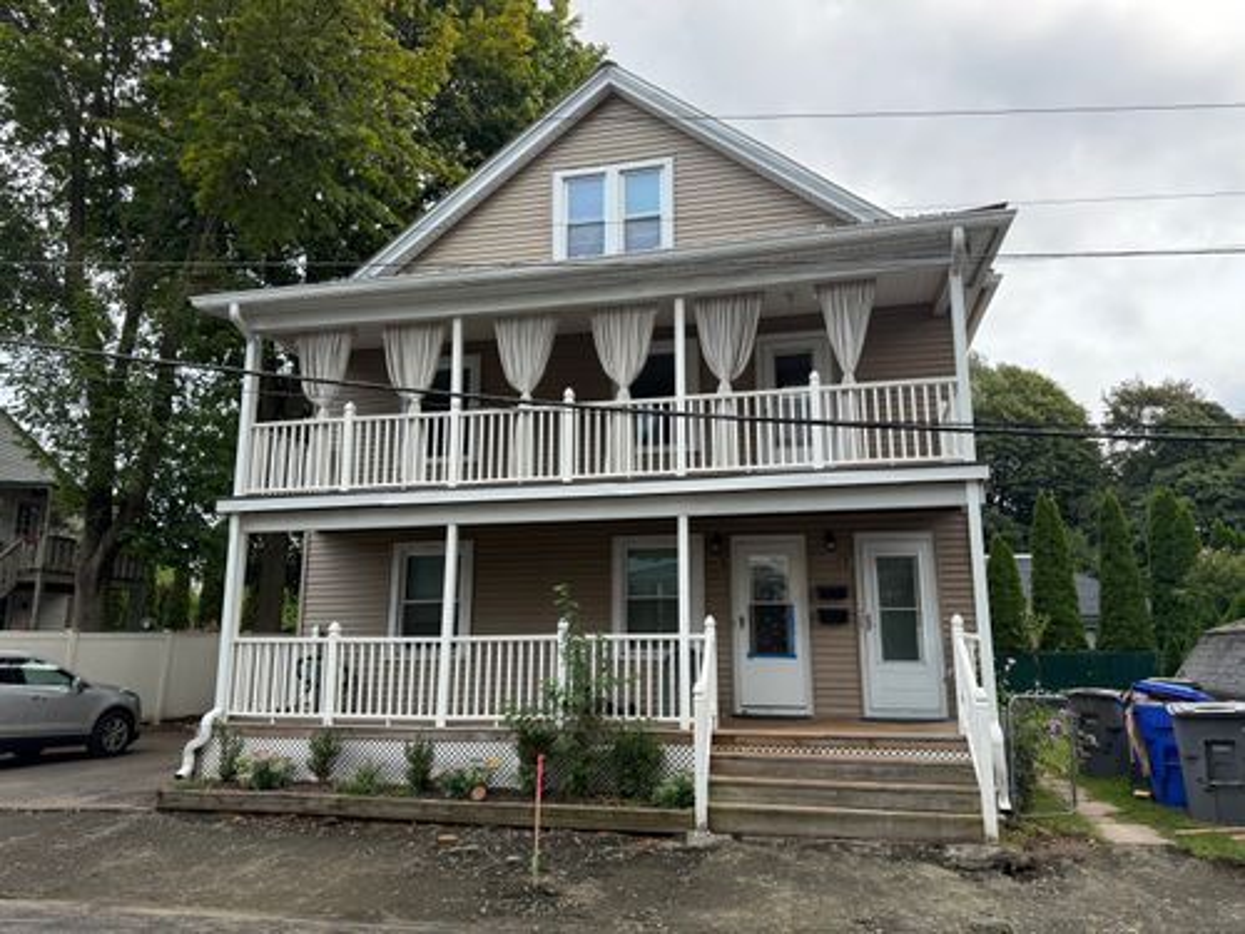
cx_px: 622
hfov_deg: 71.6
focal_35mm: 24
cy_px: 467
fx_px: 863
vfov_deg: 56.8
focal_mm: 6.76
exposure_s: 1/2169
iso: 100
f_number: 1.78
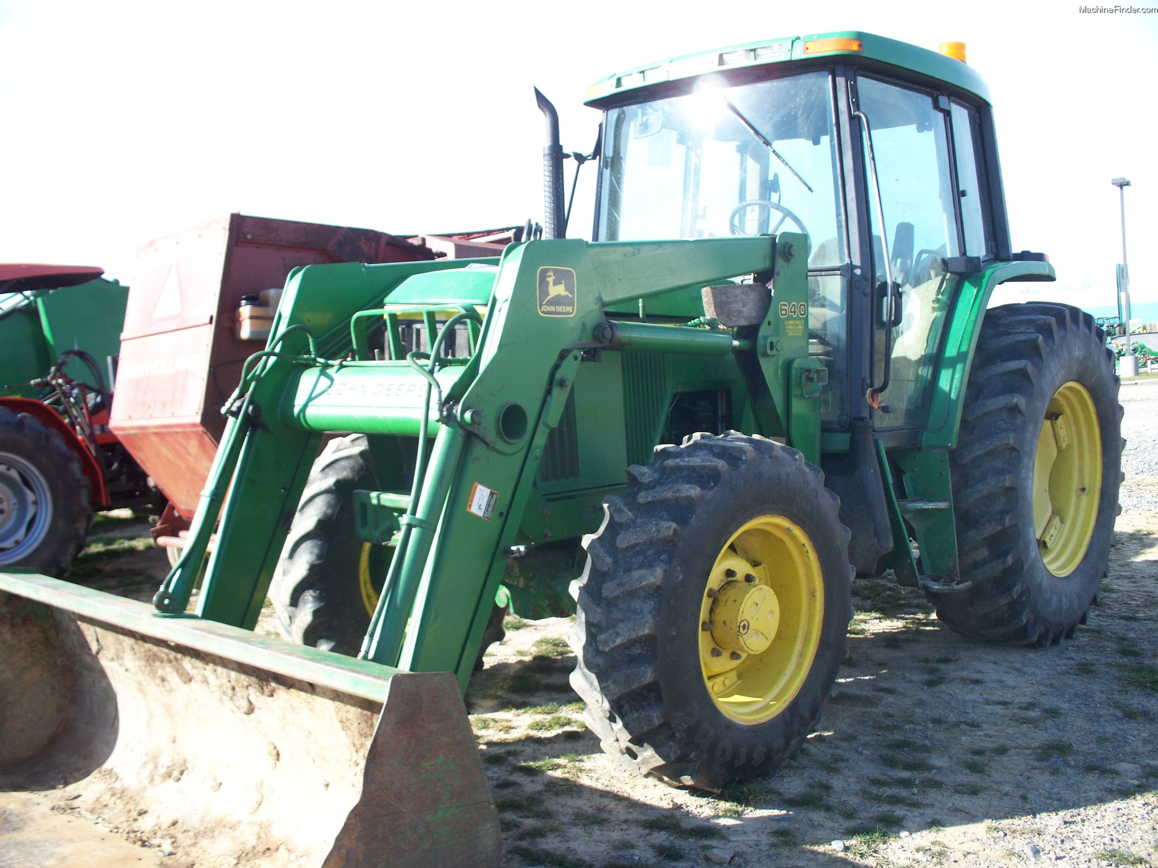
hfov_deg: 51.4
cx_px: 579
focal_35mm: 36
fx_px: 1204
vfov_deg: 39.7
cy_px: 434
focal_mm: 7.54
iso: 64
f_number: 2.8
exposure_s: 1/320
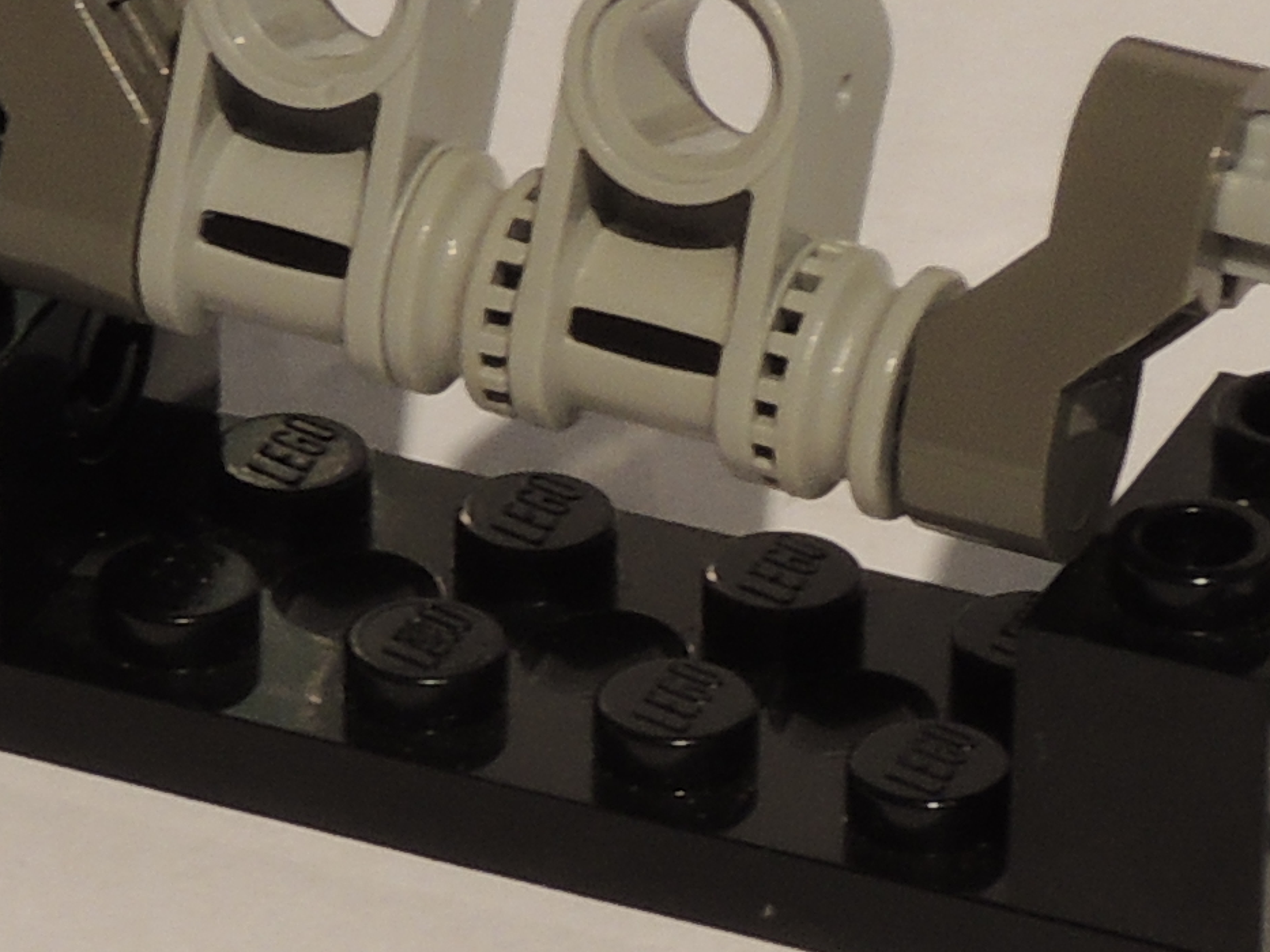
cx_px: 455
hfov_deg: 4.0
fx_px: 18126
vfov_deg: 3.0
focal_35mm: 494
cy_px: 441
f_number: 6.5
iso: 100
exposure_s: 1/2.5
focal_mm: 17.8
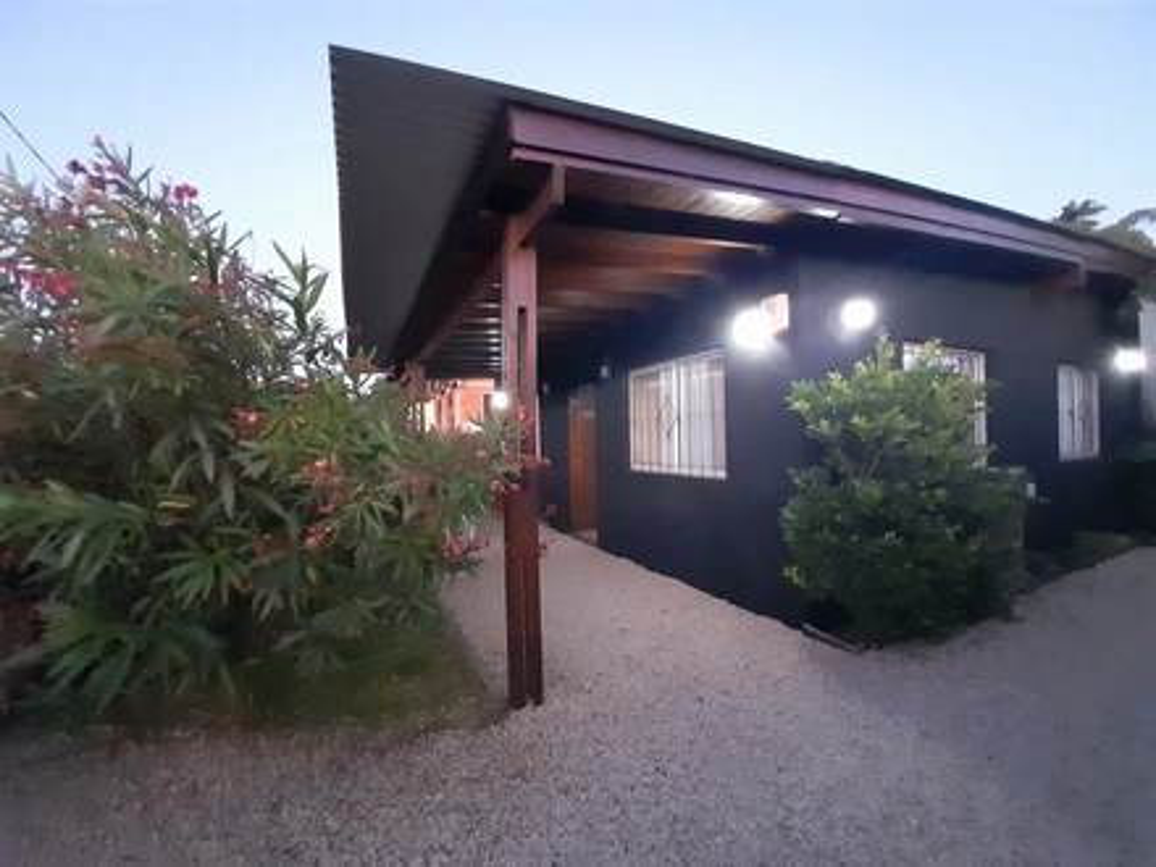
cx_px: 578
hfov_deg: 106.2
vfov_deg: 89.9
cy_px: 434
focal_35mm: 13
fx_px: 434
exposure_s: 1/14
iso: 800
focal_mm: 1.42
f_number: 2.2
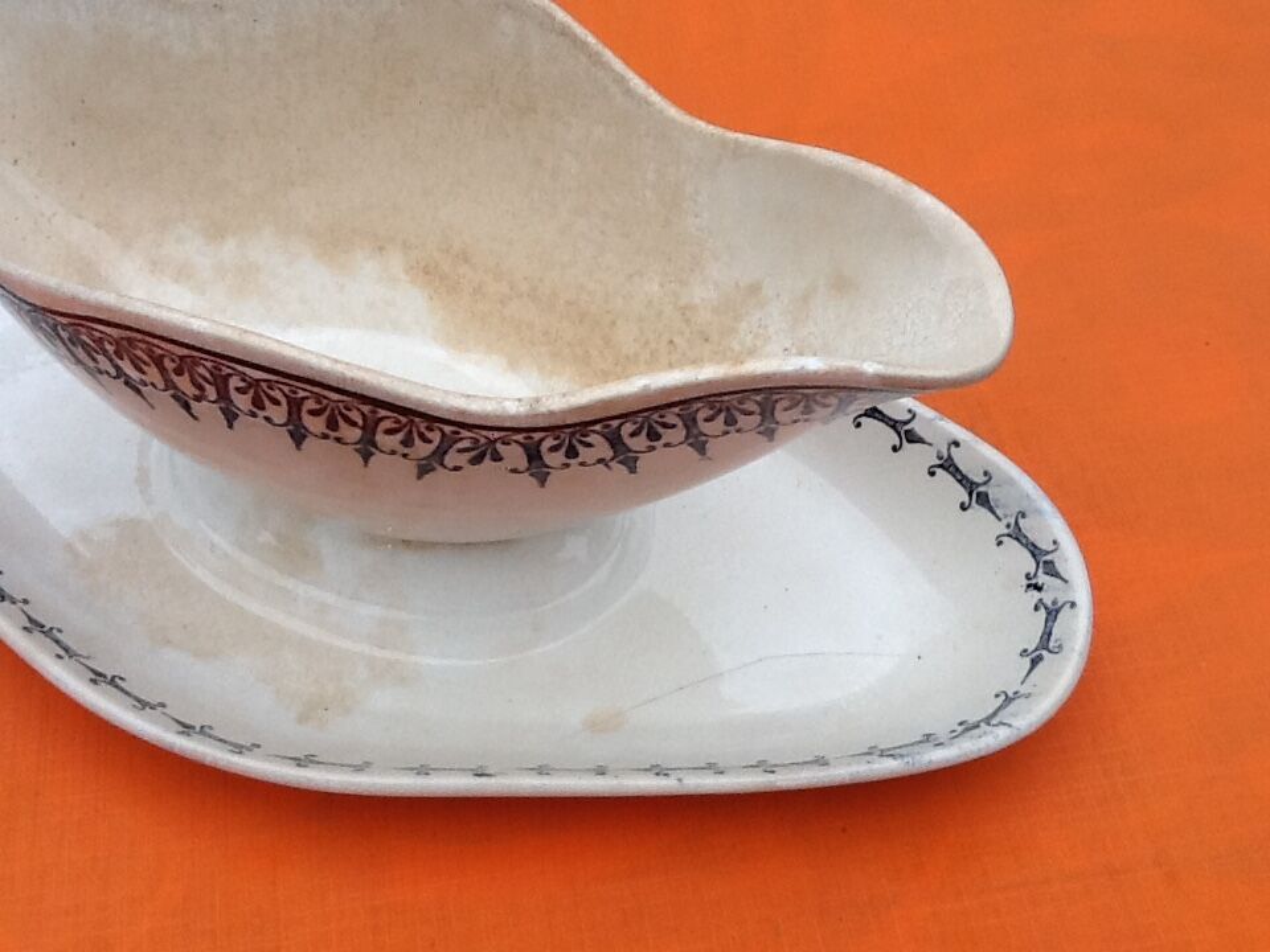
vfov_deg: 32.9
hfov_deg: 42.9
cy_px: 476
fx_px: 1614
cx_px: 635
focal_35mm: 44
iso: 40
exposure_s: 1/167
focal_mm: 2.03
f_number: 2.4
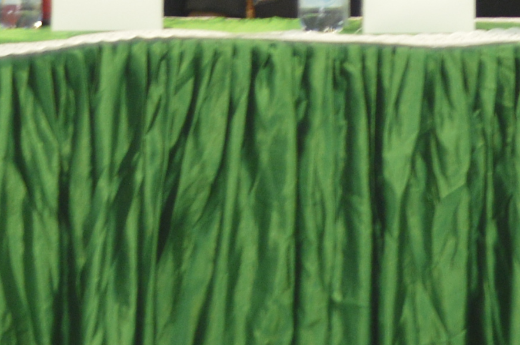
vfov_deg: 3.5
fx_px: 5525
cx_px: 599
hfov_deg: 5.4
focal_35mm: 383
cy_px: -491
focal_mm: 50
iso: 560
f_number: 1.8
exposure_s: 1/60
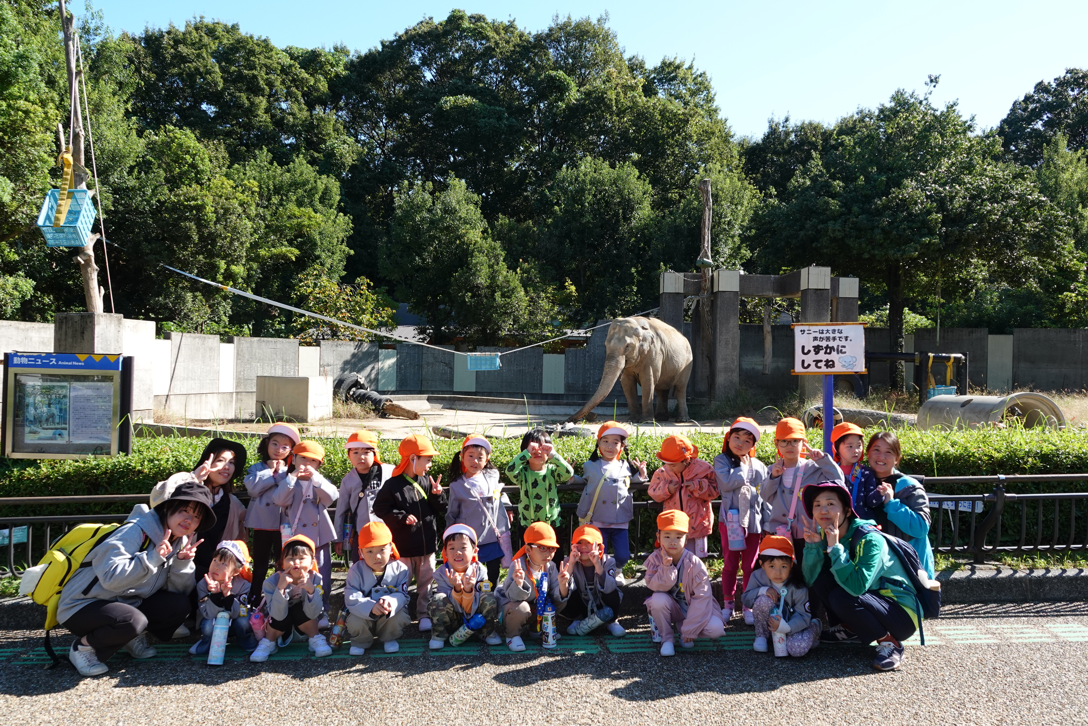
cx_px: 544
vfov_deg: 45.0
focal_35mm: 29
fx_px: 876
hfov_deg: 63.7
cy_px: 363
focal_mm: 10.8
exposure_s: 1/320
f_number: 4
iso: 100
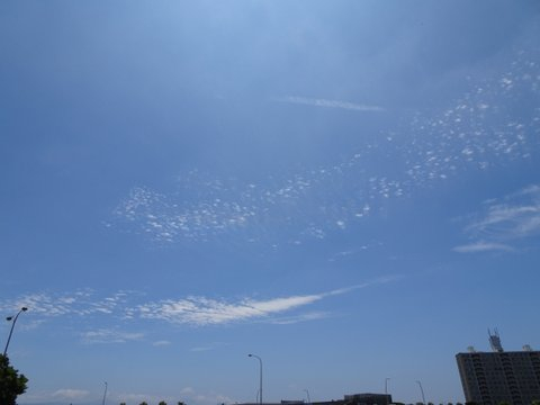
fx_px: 374
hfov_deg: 71.6
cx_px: 270
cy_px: 202
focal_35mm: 24
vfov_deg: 56.8
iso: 80
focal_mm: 4.1
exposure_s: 1/2000
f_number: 4
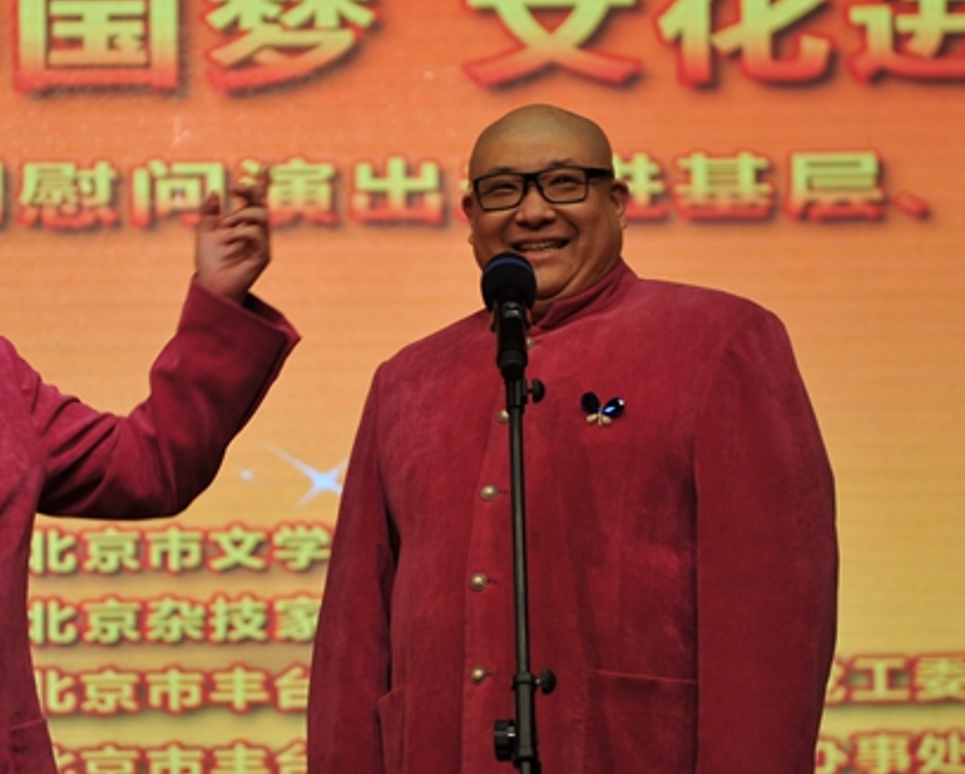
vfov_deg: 10.7
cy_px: 343
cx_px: 326
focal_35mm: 145
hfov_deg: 13.3
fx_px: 4144
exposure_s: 1/100
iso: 200
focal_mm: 70
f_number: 2.8
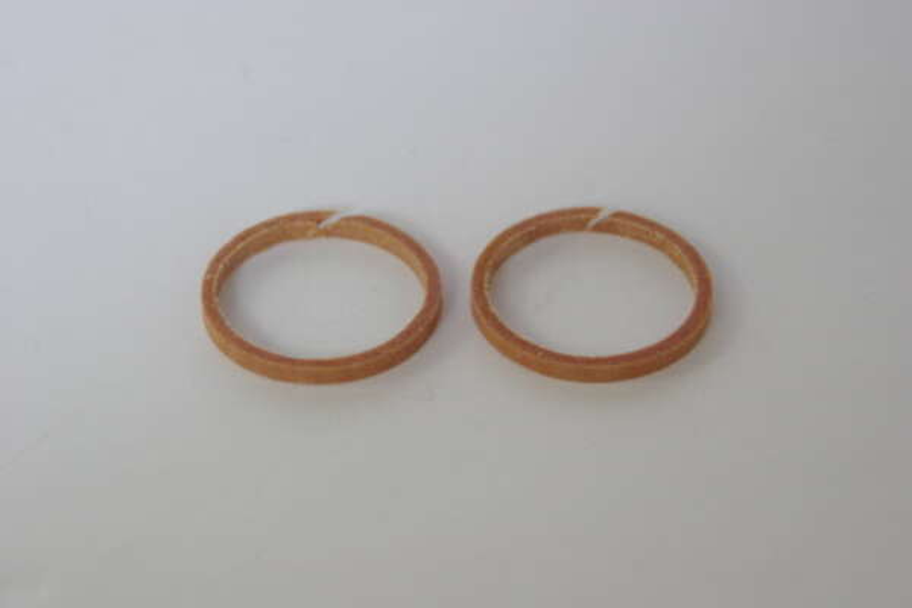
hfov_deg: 17.1
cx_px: 456
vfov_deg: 11.4
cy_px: 304
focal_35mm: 120
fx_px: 3040
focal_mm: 80
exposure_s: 1/20
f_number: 8
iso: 800
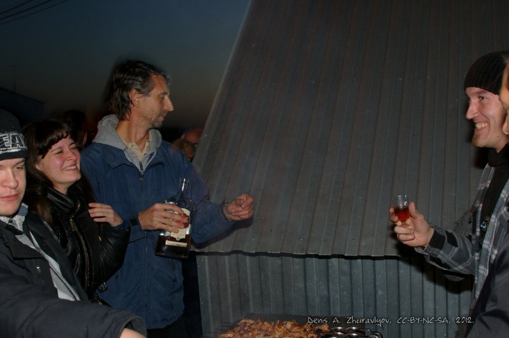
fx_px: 742
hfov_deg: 37.9
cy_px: 169
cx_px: 254
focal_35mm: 52
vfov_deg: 25.7
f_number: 5.6
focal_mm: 35
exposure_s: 1/4
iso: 400
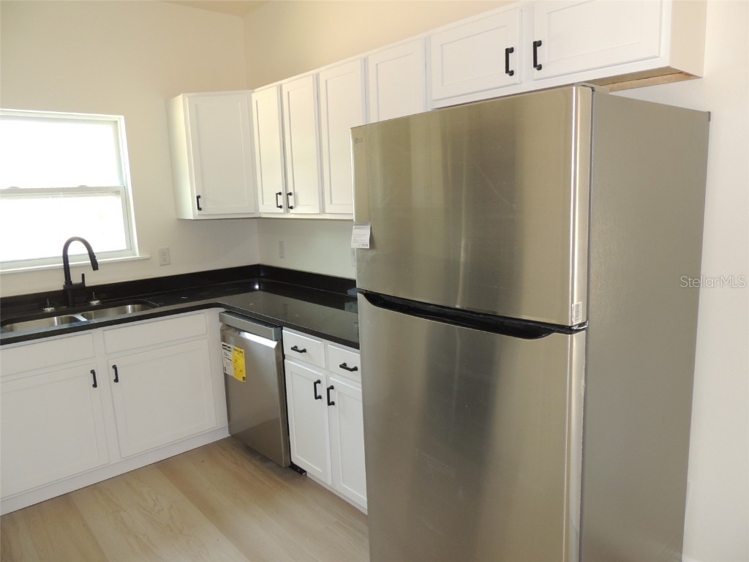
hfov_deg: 71.6
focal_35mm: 24
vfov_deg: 56.8
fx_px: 519
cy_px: 281
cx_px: 374
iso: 180
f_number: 3
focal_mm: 4.3
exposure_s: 1/40
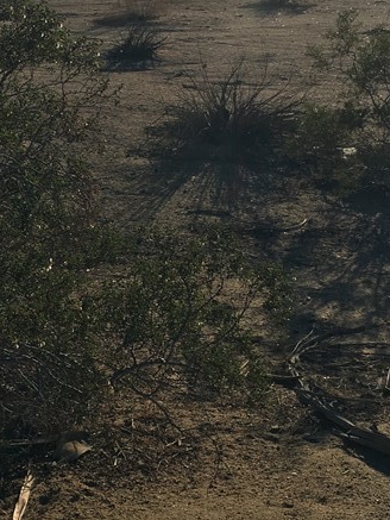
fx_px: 1021
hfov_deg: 21.5
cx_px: 107
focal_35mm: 68
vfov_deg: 28.3
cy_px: 156
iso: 25
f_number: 2.2
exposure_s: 1/3846
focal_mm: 4.15
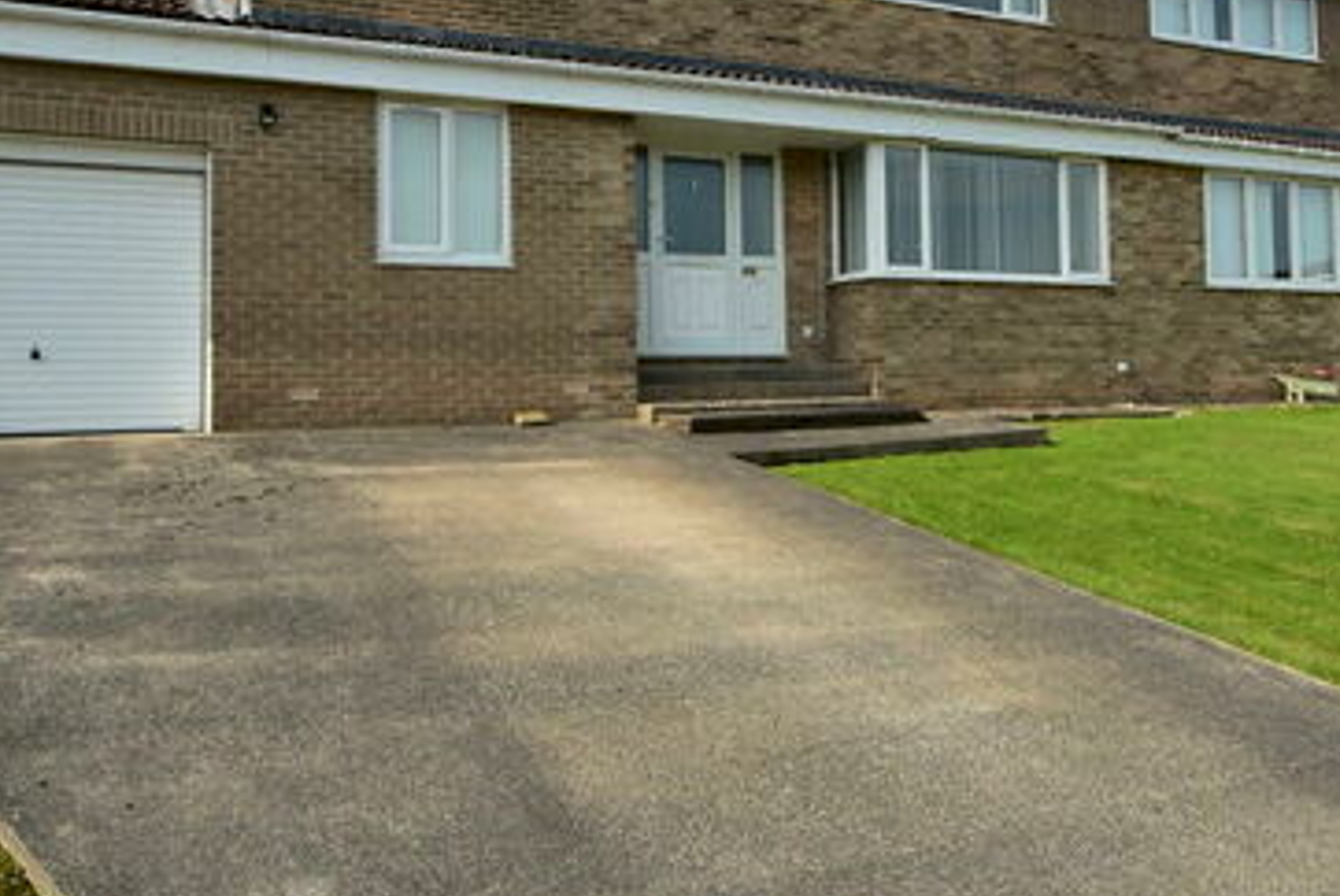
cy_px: 305
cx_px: 640
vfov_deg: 44.4
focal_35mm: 29
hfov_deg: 63.6
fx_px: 1080
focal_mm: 10
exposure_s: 1/200
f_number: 10
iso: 110
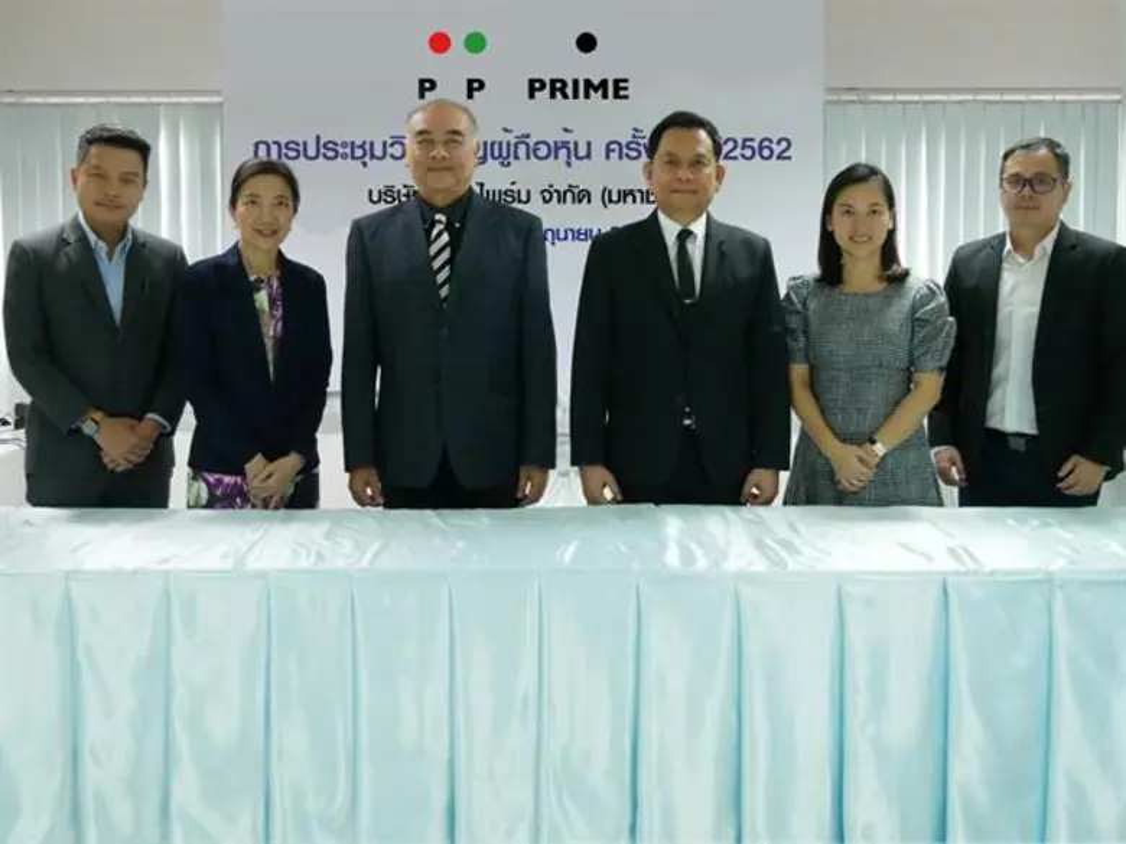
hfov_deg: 46.8
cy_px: 422
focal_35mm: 40
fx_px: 1301
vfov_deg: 36.0
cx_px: 563
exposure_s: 1/30
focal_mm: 20
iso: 1600
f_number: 4.4
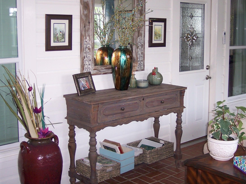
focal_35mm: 52
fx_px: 370
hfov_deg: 36.8
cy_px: 71
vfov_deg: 28.0
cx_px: 127
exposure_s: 1/60
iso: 100
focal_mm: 8
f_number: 2.8
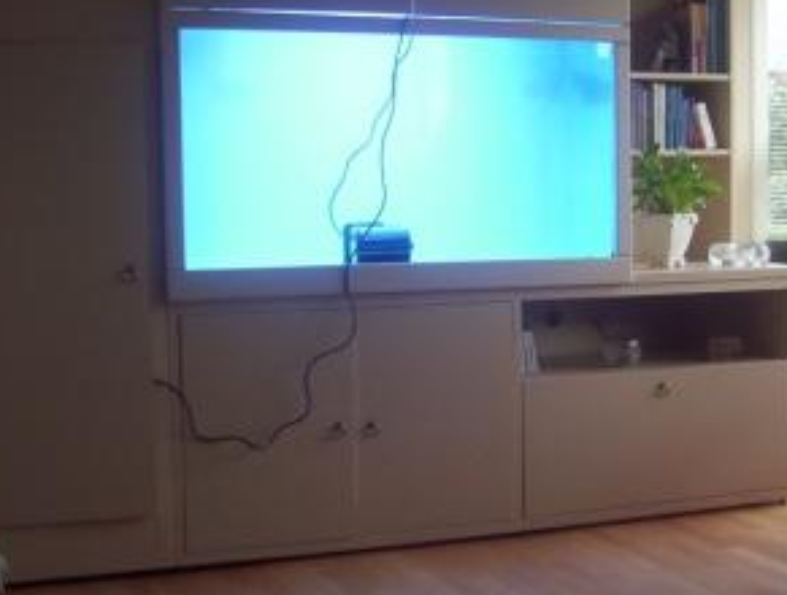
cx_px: 399
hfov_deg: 34.8
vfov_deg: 26.7
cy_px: 292
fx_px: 1254
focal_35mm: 55
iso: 100
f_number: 2.76
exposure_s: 1/37.2
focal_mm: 5.54
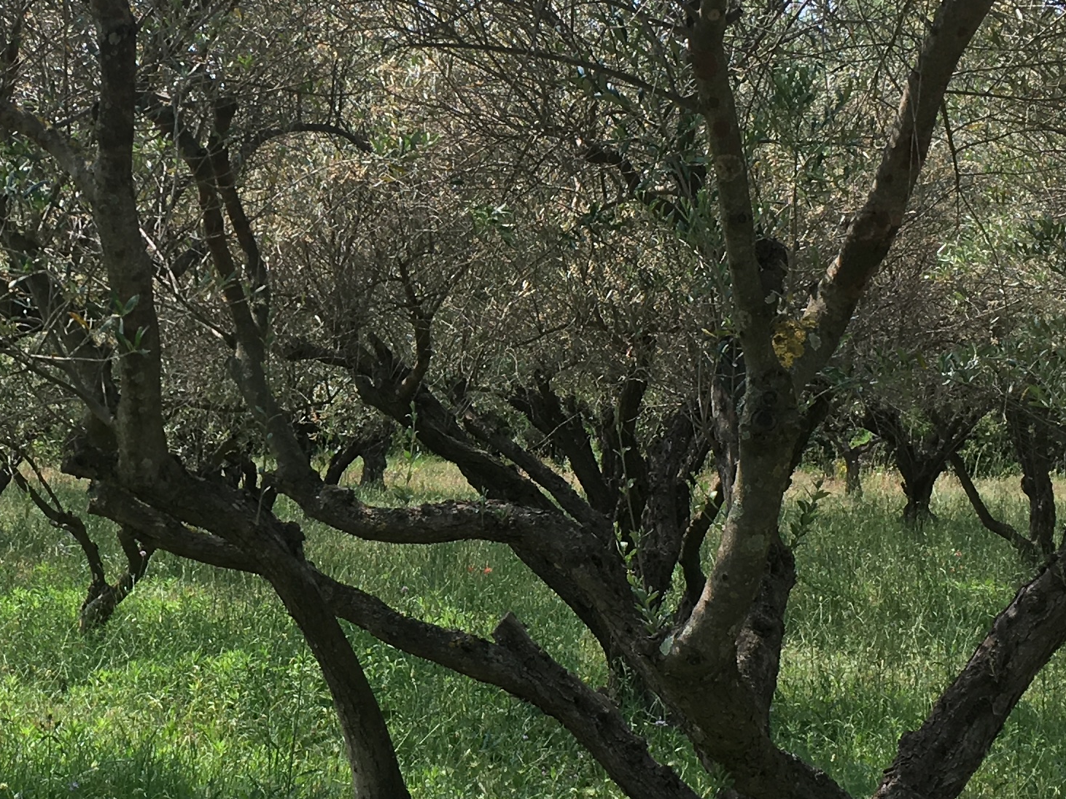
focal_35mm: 80
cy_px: 340
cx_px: 157
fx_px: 2463
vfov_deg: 18.4
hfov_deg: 23.9
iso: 25
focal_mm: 4.15
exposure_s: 1/651
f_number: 2.2
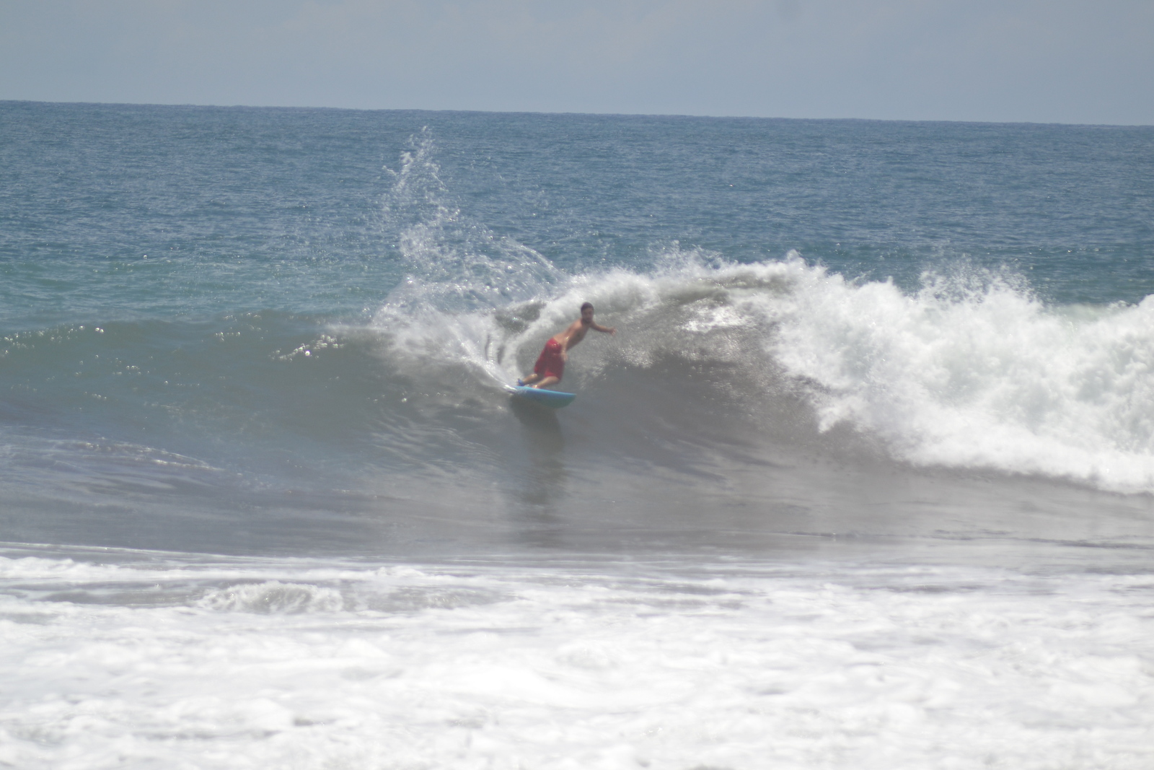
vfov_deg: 4.6
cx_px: 577
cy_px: 385
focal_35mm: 300
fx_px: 9617
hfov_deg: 6.9
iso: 250
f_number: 5.6
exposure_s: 1/2000
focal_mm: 200
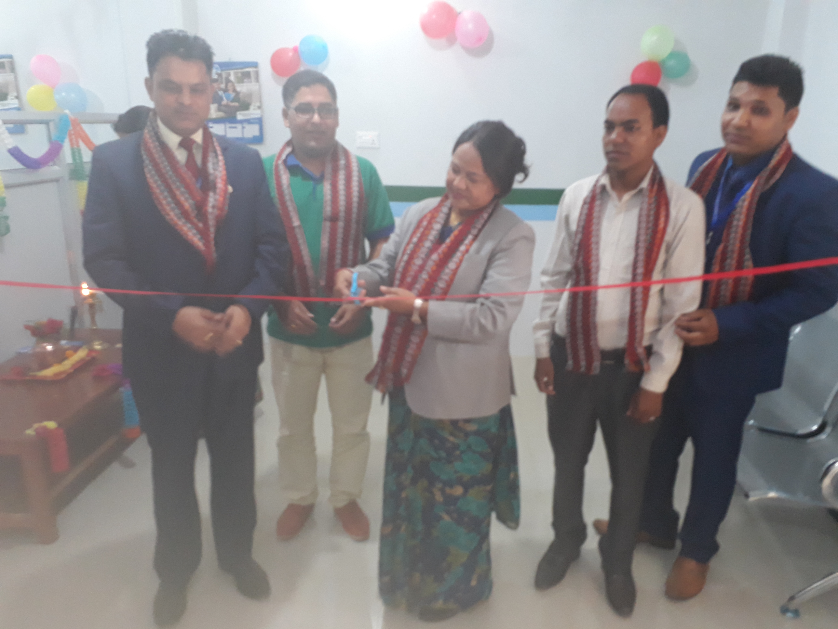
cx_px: 419
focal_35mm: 27
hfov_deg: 65.3
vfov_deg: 51.4
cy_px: 314
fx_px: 654
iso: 200
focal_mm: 3.6
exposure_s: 1/17
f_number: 1.9
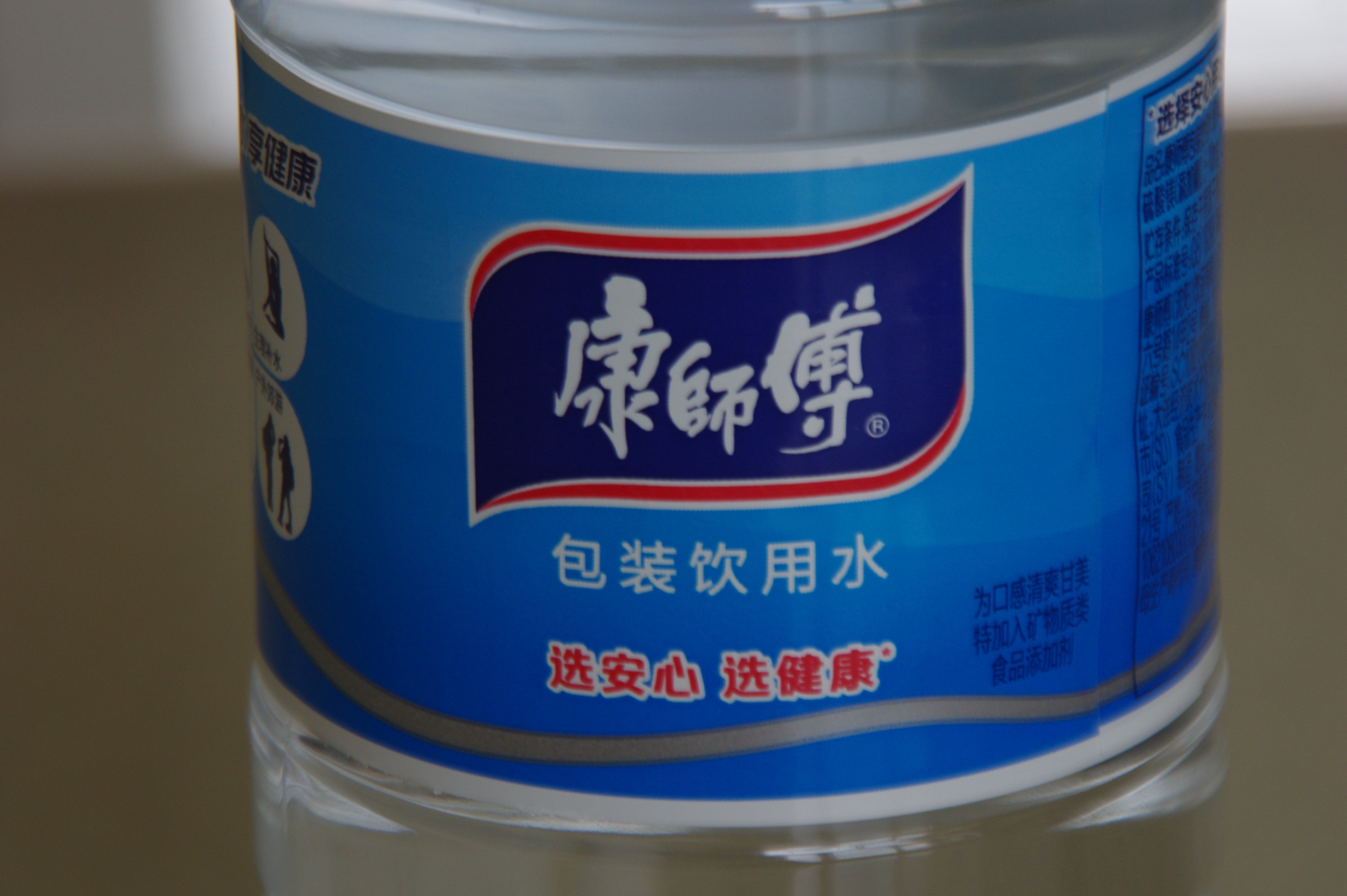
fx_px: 16823
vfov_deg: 3.0
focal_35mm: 450
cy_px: 448
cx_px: 674
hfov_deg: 4.6
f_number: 11
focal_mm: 300
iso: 400
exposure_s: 1/50
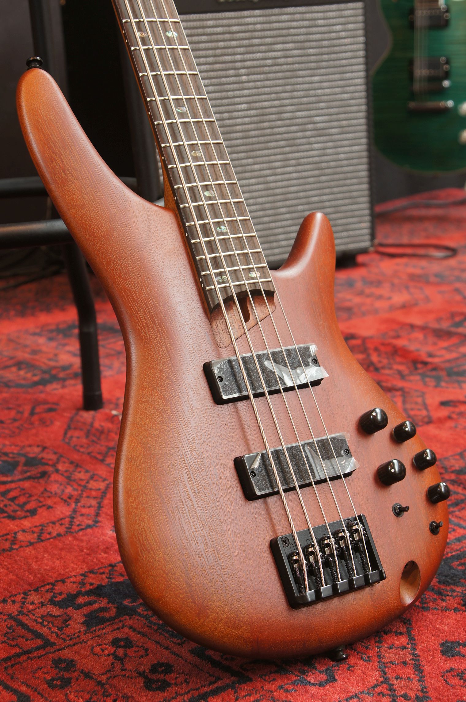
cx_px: 233
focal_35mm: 68
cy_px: 351
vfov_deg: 29.9
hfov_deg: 20.1
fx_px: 1314
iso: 100
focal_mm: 45
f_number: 6.3
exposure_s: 1/5
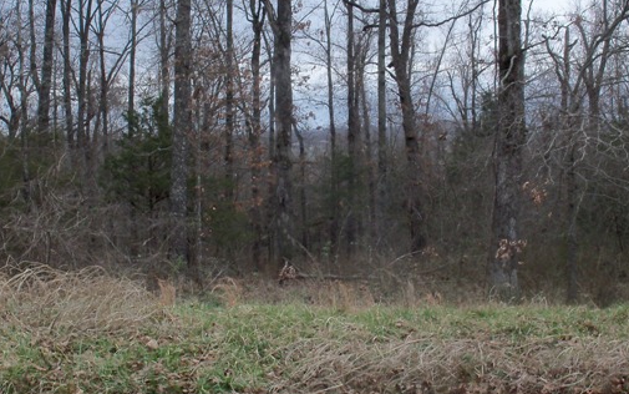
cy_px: 186
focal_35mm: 47
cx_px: 318
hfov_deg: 42.6
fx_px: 806
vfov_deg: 27.4
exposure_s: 1/320
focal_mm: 6.3
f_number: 5.5
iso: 160
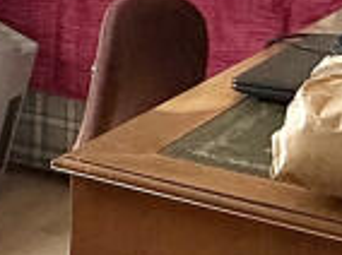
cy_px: -96
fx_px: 996
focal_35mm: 101
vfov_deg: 13.9
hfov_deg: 16.7
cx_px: -248
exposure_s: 1/472
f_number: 2.2
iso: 64
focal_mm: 2.22
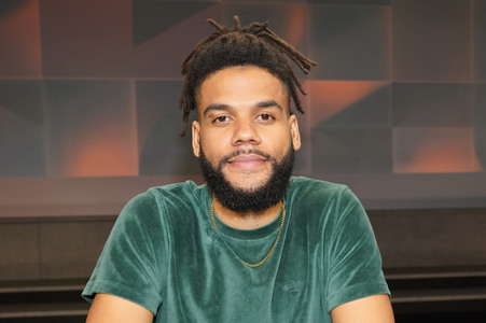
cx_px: 243
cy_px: 162
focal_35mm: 28
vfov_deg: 46.3
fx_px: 378
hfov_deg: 65.5
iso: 2000
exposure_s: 1/160
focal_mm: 28
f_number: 5
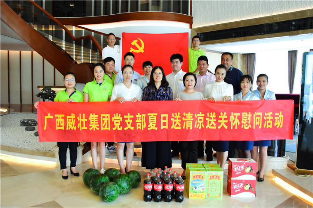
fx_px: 261
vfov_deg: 43.6
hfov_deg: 61.9
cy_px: 104
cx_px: 156
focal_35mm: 30
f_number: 4.5
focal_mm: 20
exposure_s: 1/320
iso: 2000
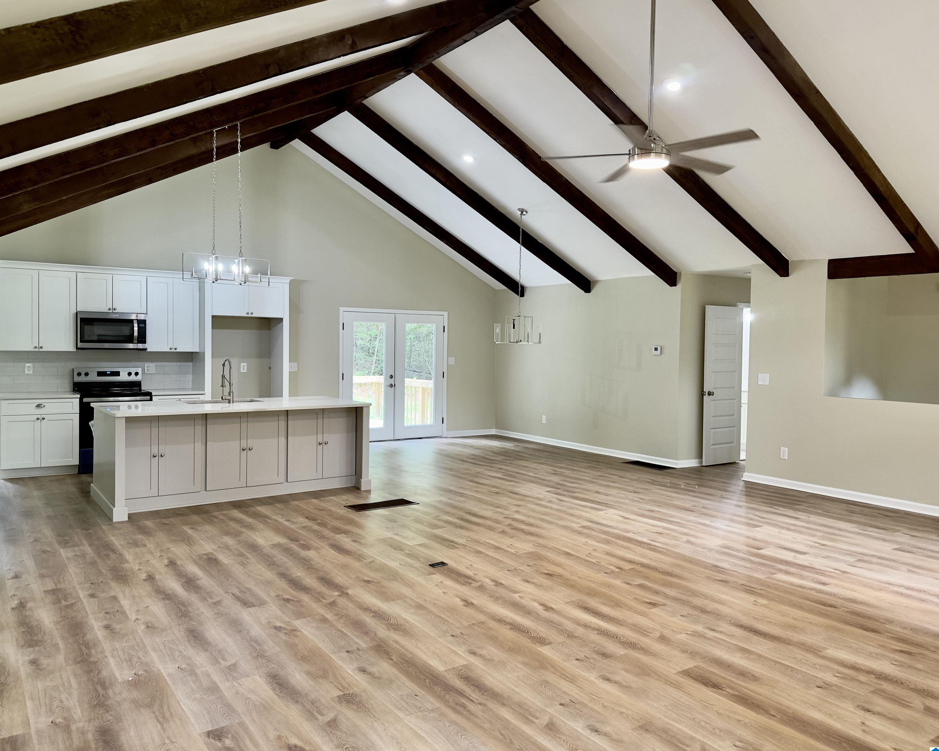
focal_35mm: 26
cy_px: 372
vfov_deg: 54.9
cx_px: 449
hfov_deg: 66.0
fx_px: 723
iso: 160
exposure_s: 1/60
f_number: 1.78
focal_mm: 6.86
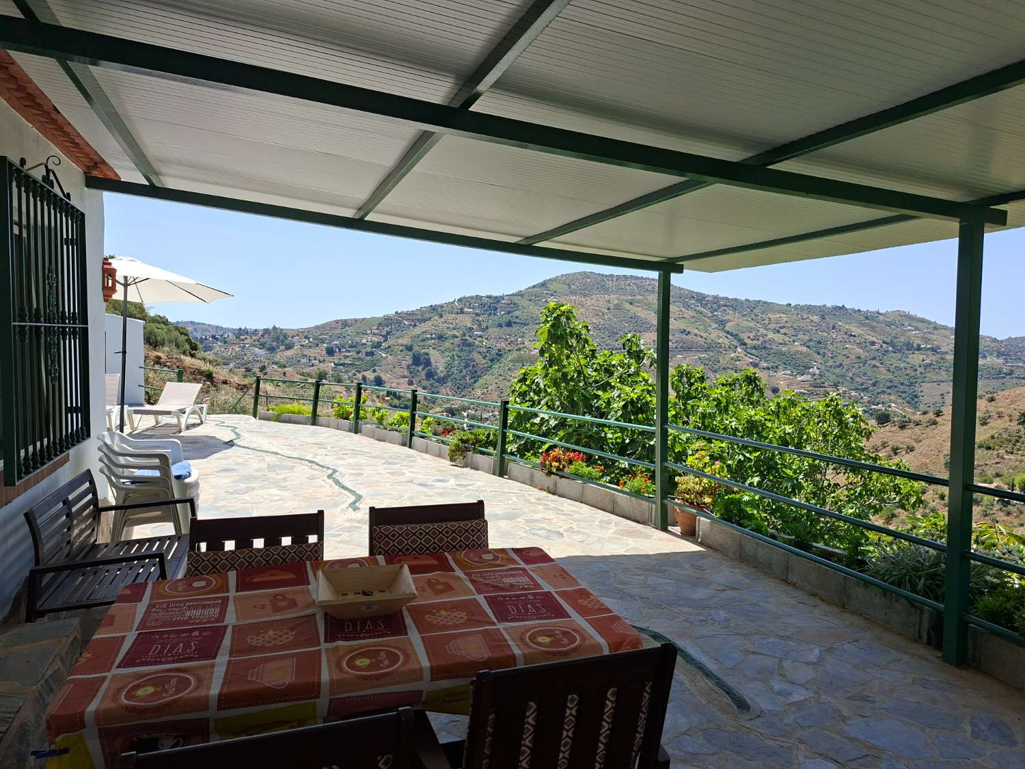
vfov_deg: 58.9
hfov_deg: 73.9
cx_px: 512
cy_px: 384
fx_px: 681
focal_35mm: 23
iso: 50
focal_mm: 5.54
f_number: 1.8
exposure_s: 1/1992
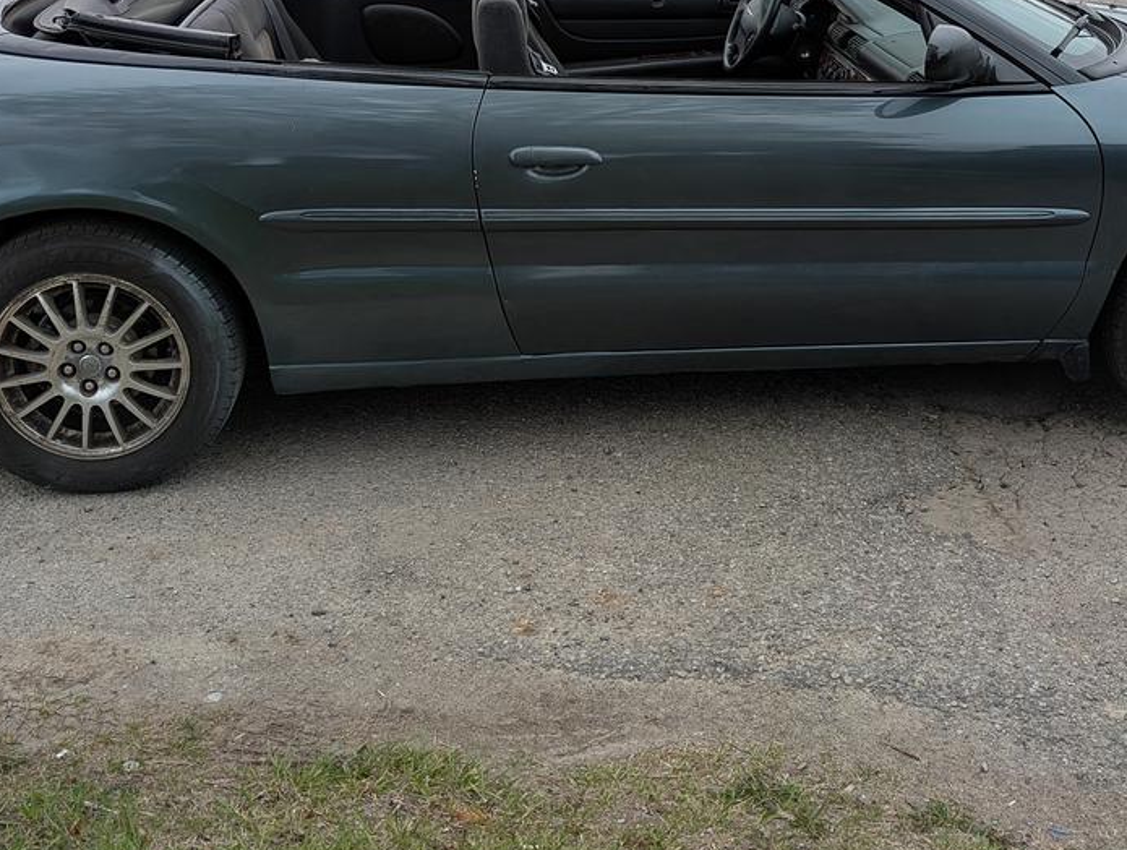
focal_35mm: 44
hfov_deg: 42.9
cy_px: 170
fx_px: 1435
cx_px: 581
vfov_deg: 32.1
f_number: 1.85
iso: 46
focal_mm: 6.81
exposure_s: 1/1099
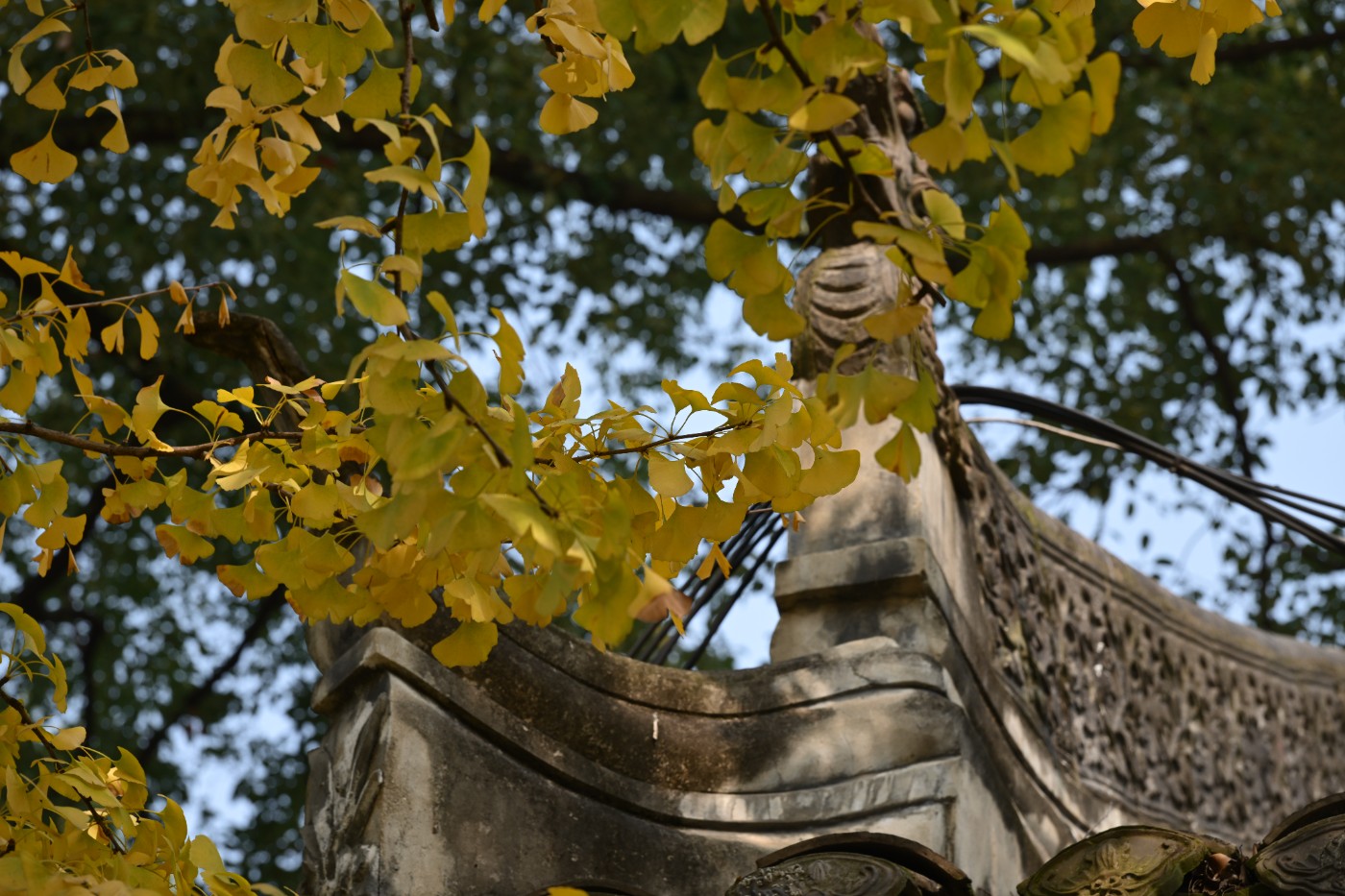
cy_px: 448
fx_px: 4296
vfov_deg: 11.9
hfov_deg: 17.8
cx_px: 672
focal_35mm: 115
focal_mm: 115
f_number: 8
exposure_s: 1/125
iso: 100
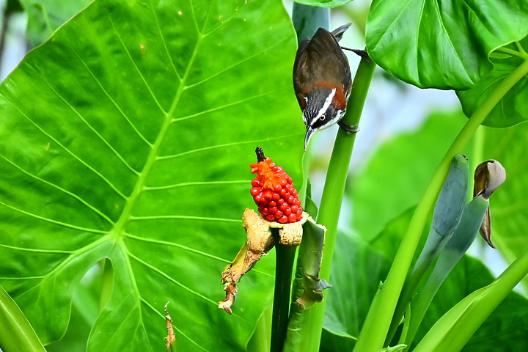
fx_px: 5060
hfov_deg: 6.0
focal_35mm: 345
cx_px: 264
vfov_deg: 4.0
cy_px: 176
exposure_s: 1/2500
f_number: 6
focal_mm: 230
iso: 2500
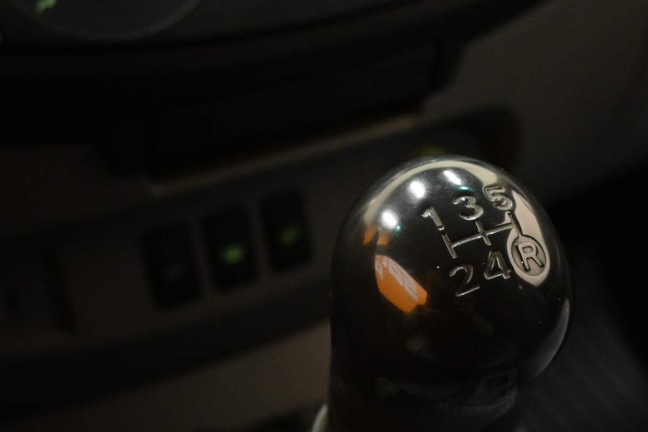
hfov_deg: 35.0
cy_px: 250
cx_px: 466
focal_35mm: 56
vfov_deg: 24.1
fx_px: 1011
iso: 3600
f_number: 5.6
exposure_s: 1/40
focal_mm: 24.5
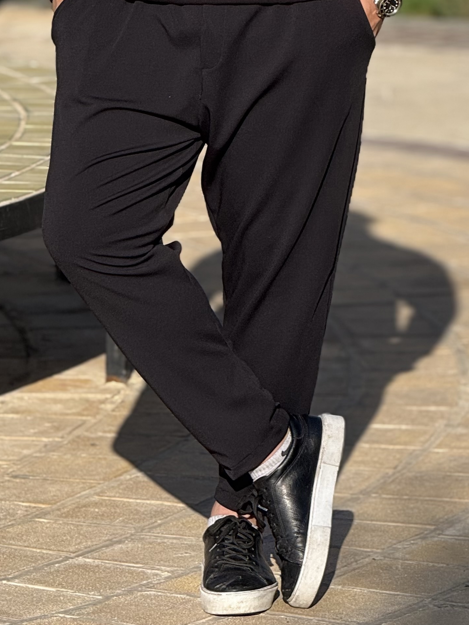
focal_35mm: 254
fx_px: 4588
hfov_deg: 5.9
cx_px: 220
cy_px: -17
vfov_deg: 7.8
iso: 50
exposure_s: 1/1818
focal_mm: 15.66
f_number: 2.8
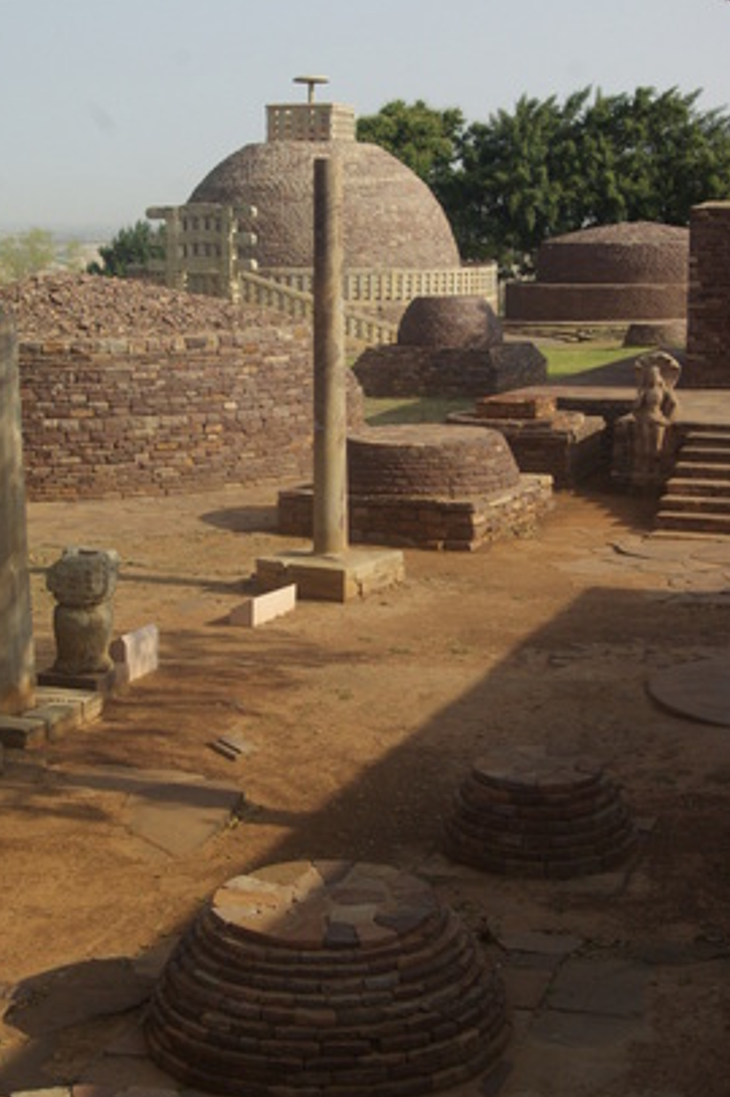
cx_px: 333
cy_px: 551
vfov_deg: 34.2
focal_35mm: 59
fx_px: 1785
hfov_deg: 23.1
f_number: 6.7
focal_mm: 33
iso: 200
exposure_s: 1/180
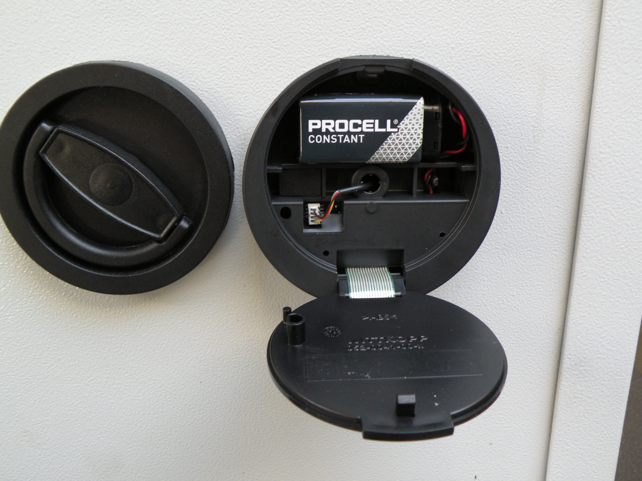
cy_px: 240
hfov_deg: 55.4
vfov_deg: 42.9
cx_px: 321
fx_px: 612
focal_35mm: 33
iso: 162
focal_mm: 5.8
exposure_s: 1/62.7
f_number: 3.2
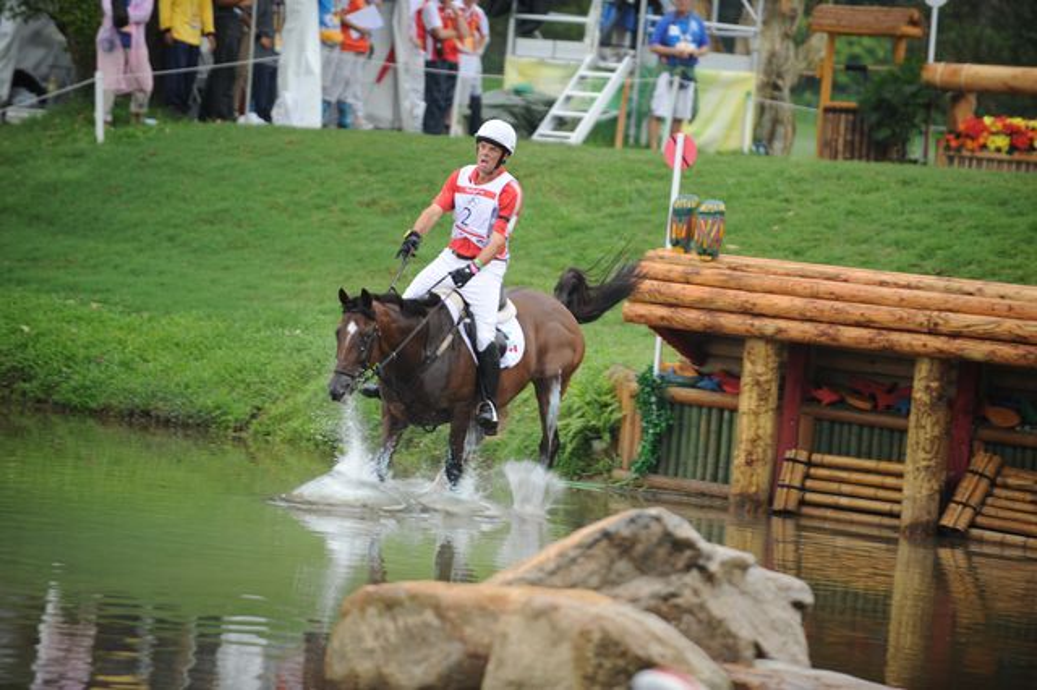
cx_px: 518
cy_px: 345
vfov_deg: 6.9
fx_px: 5758
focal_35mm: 200
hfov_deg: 10.3
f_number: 2.8
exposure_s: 1/500
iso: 500
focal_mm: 200
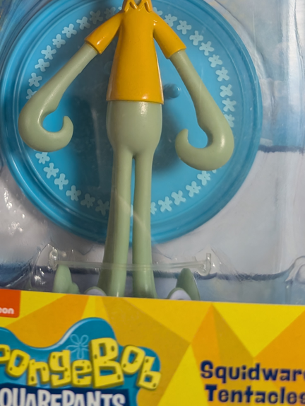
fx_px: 586
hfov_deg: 28.4
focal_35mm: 50
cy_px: 24
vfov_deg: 35.4
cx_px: 53
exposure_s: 1/60
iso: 287
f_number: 1.68
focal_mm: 6.9
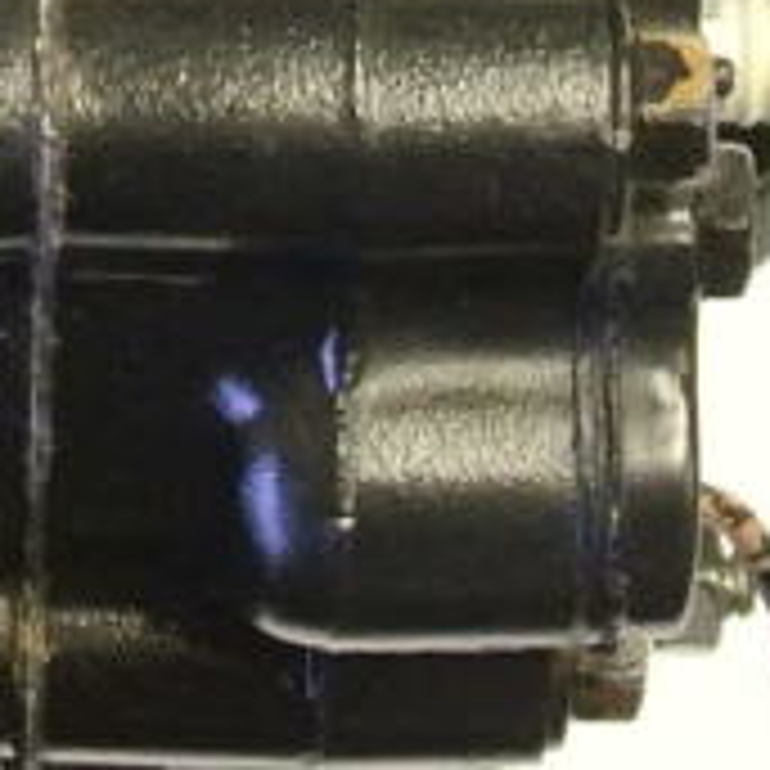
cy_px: 335
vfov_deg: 5.2
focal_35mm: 334
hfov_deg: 5.1
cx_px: -1081
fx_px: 8406
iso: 560
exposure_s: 1/30
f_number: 4.2
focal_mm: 15.7
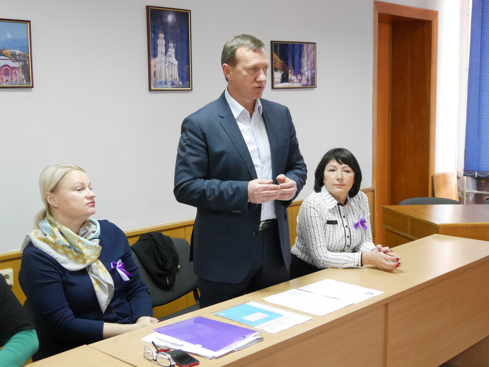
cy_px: 184
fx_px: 678
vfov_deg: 30.3
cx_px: 244
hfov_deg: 39.7
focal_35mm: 48
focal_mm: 24
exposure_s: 1/60
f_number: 4.1
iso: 3200
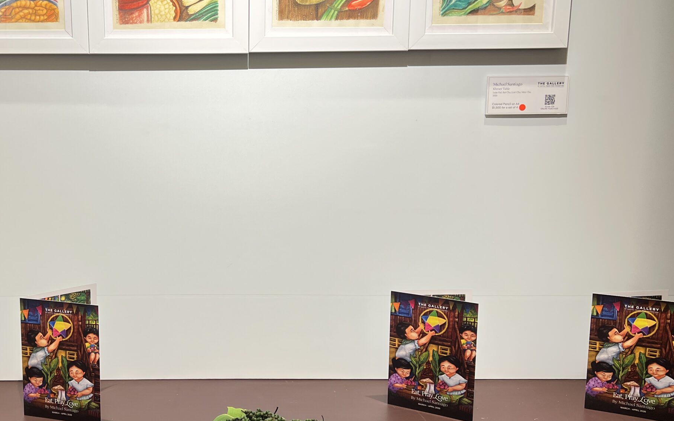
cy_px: 207
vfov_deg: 32.8
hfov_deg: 49.4
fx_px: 716
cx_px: 217
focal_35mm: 39
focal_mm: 5.7
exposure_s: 1/100
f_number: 1.5
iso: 125
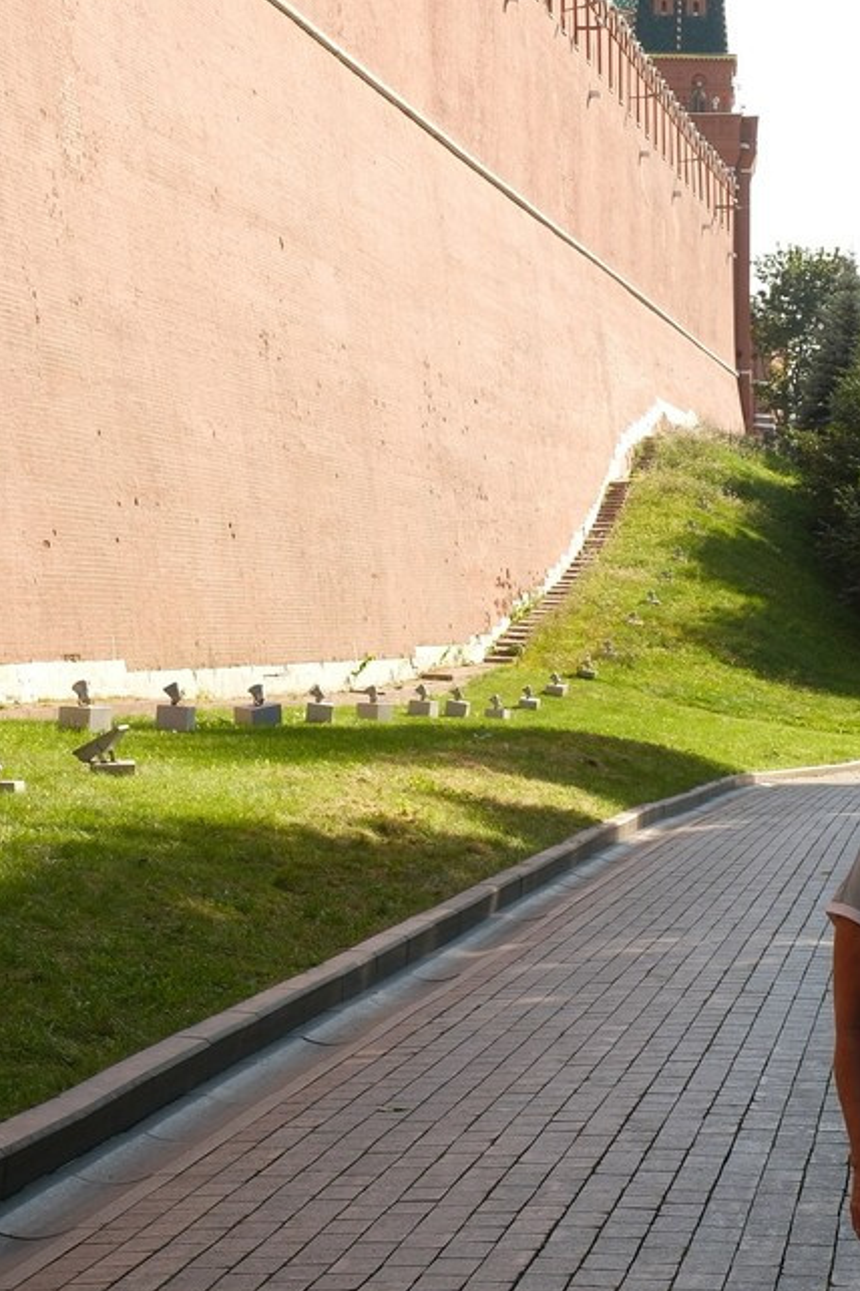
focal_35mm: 98
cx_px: 577
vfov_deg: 20.7
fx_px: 3515
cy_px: 412
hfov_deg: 13.9
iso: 160
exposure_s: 1/160
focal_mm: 27
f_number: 8
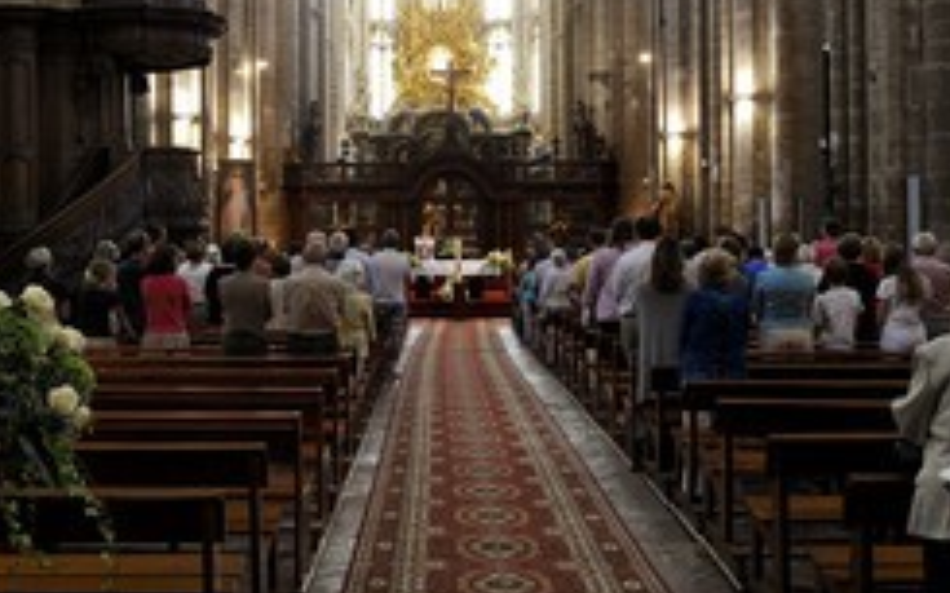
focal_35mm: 42
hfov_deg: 46.8
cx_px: 357
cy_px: 240
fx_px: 1087
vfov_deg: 30.5
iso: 800
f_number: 5
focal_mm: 24
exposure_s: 1/15
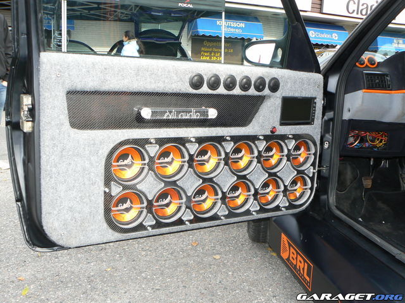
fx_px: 421
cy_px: 152
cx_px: 202
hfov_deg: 51.4
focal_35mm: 36
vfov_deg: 39.7
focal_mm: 6
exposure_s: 1/125
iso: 80
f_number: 4.5
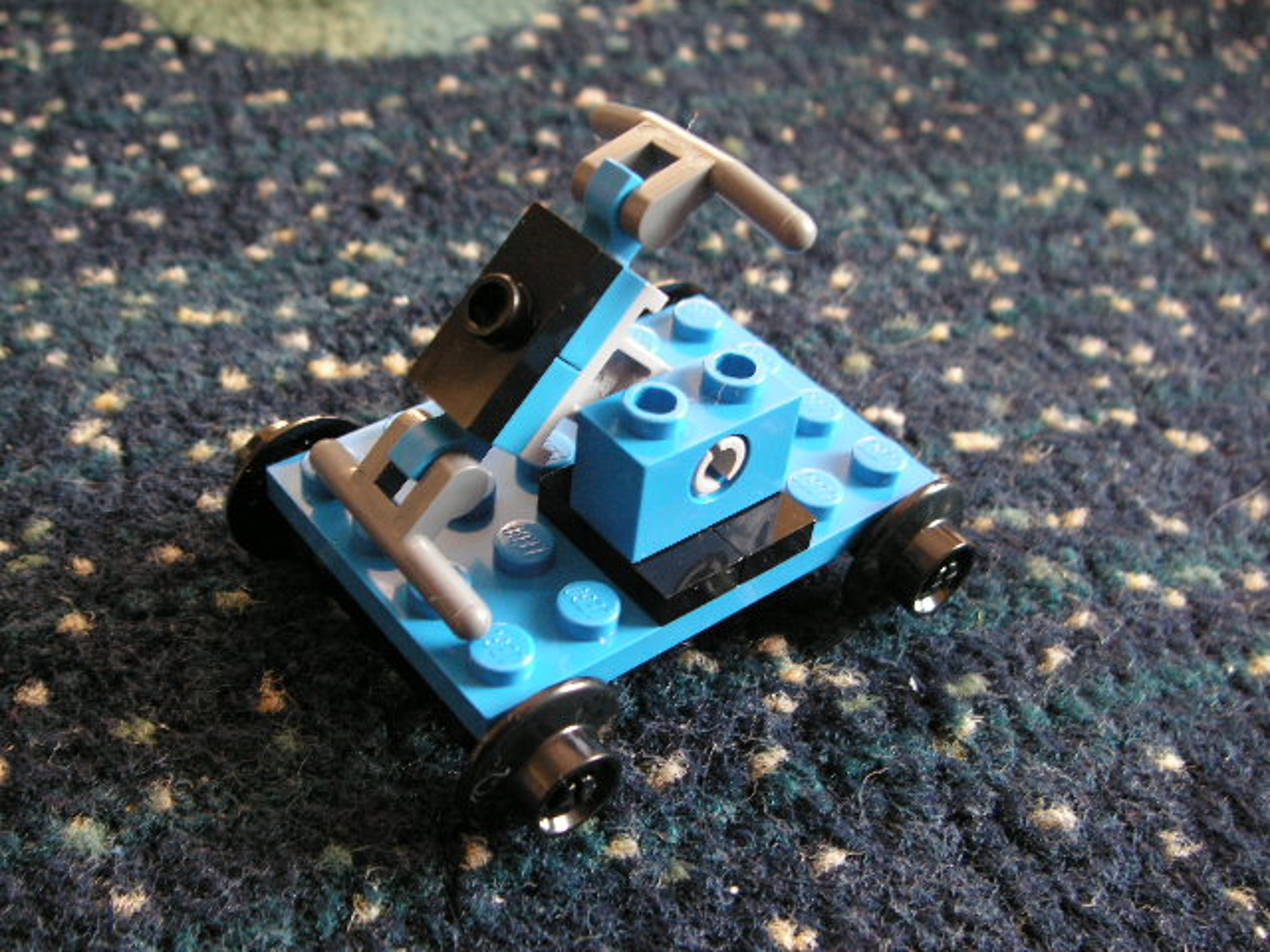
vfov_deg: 37.7
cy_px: 476
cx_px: 635
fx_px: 1394
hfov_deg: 49.0
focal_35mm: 38
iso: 100
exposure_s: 1/15
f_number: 3.3
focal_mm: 6.3
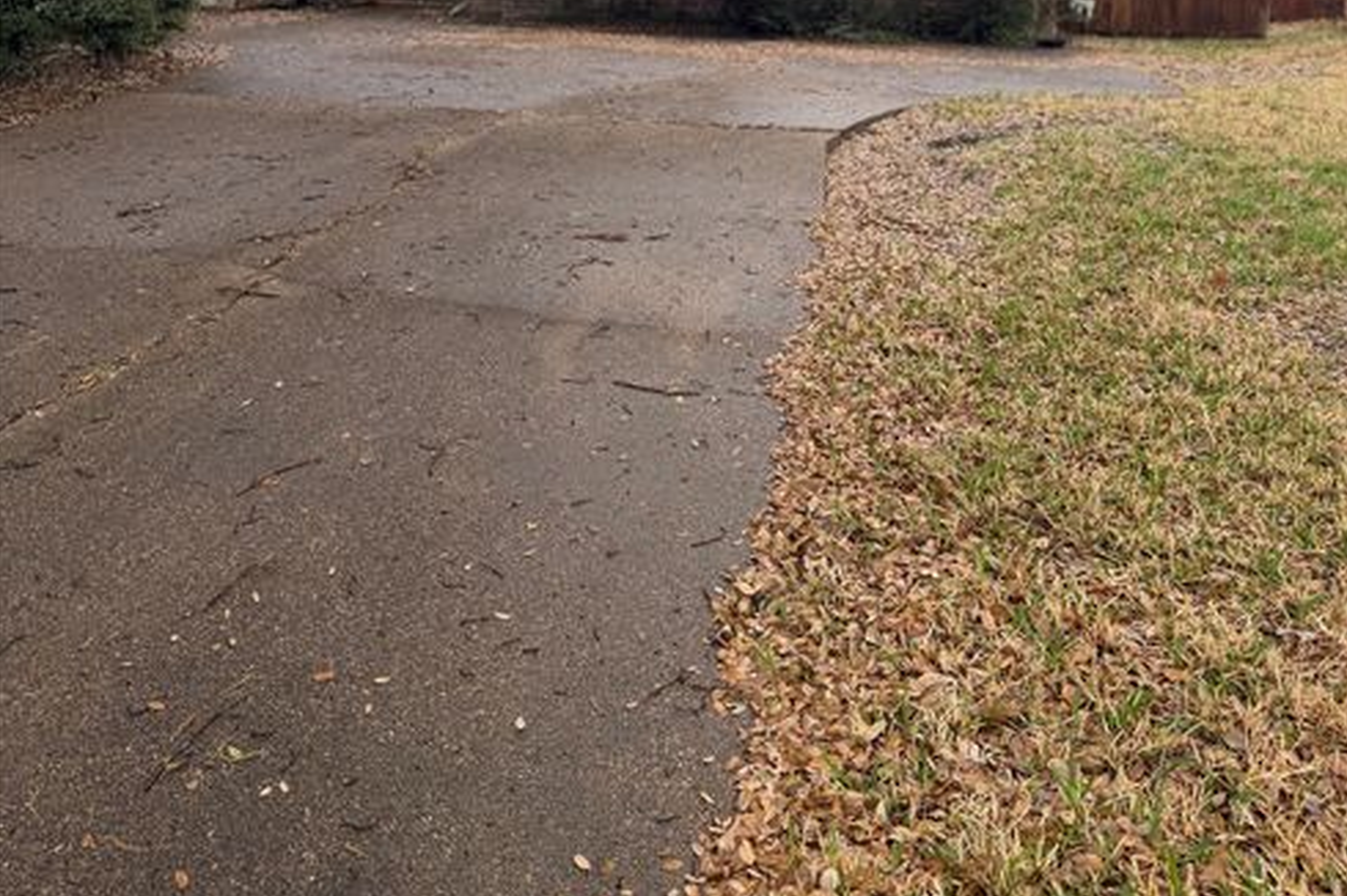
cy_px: 147
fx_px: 1271
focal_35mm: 34
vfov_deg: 37.1
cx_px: 682
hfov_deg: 55.8
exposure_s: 1/967
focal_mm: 6.76
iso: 100
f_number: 1.78
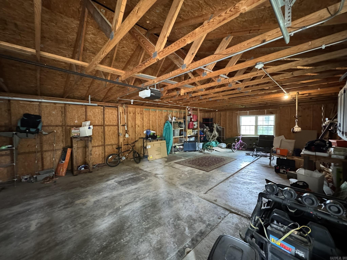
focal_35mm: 14
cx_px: 174
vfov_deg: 85.7
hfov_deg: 102.1
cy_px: 130
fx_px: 140
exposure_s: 1/40
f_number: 2.2
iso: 1250
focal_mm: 2.22
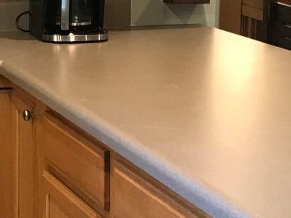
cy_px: 25
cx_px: 55
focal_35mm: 140
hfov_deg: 14.0
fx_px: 1177
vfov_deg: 10.5
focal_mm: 3.99
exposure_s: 1/15
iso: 40
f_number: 1.8
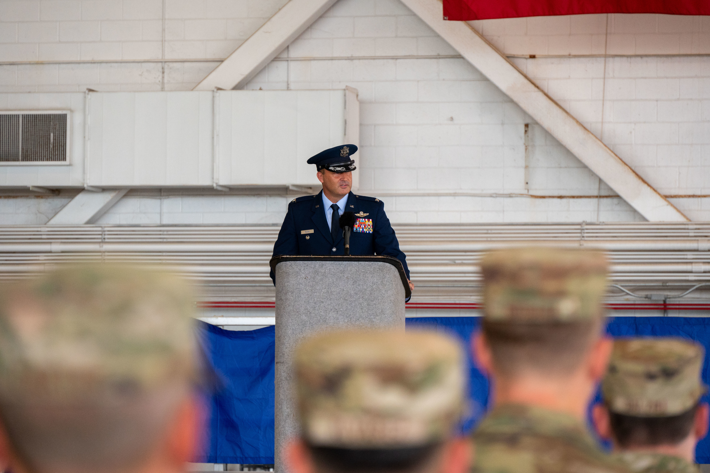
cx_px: 355
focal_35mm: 175
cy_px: 236
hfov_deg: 11.8
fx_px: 3449
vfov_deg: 7.8
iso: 3200
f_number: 7.1
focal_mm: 175
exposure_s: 1/800
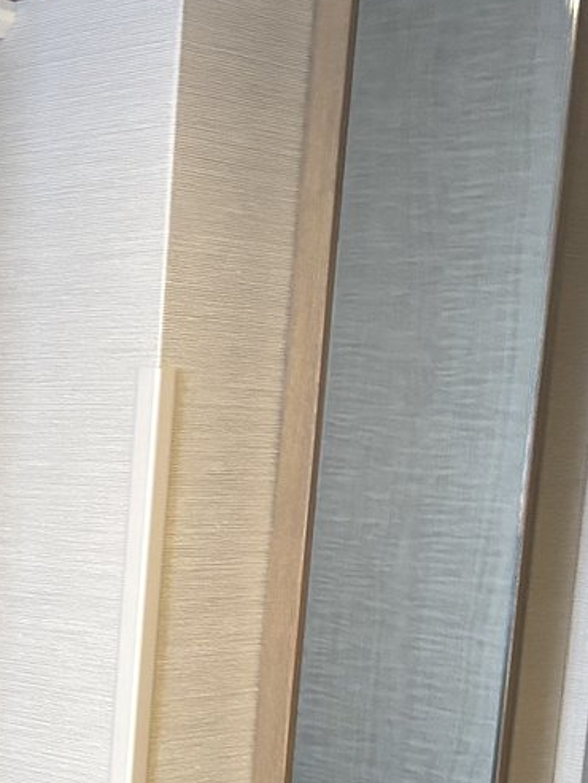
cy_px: 816
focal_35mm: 81
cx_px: -197
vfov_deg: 23.0
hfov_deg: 17.0
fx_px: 1834
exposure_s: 1/60
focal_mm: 5.96
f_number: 1.6
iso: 320
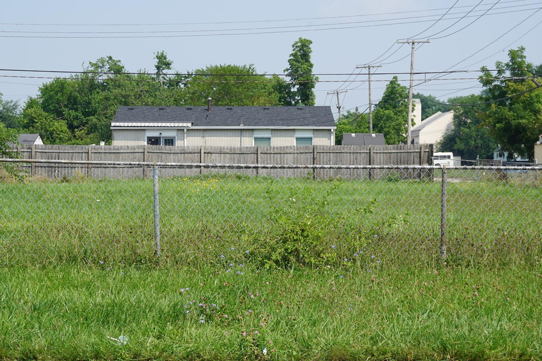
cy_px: 194
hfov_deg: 28.4
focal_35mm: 71
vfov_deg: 19.2
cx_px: 223
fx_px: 1069
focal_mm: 38
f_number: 11
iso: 100
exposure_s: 1/125
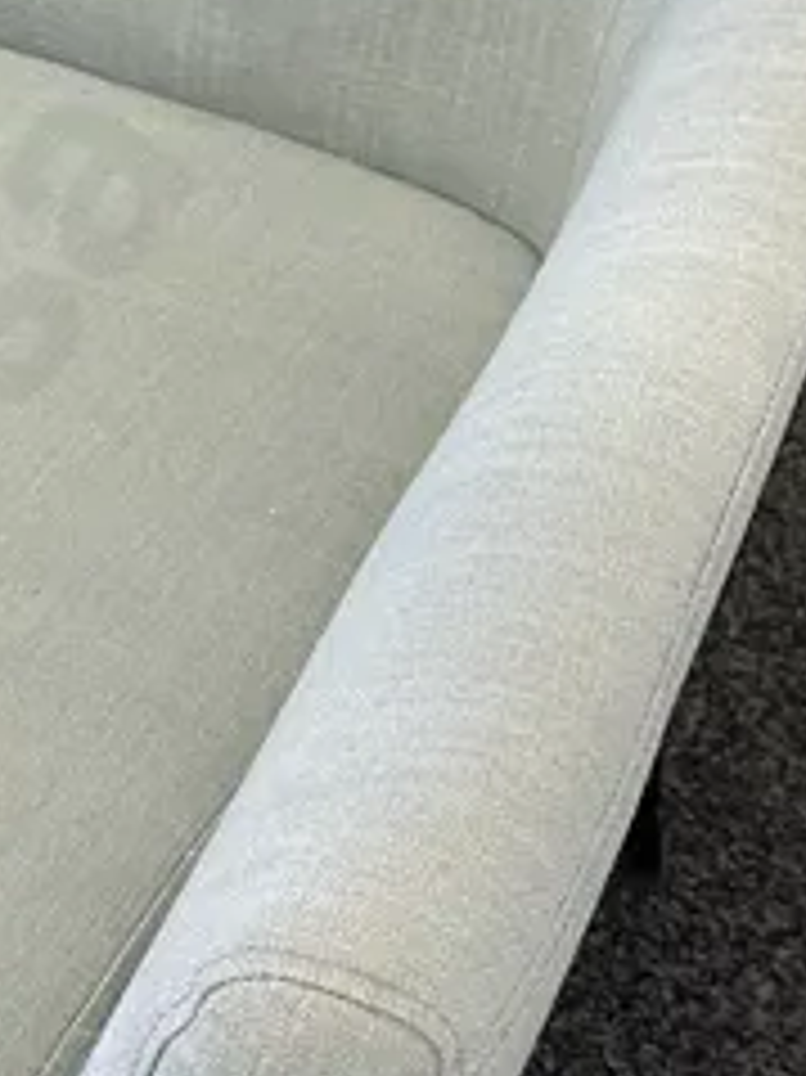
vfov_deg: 19.0
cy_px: 365
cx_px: -45
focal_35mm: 103
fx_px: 3201
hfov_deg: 14.1
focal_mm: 6.86
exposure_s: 1/50
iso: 250
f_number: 1.78
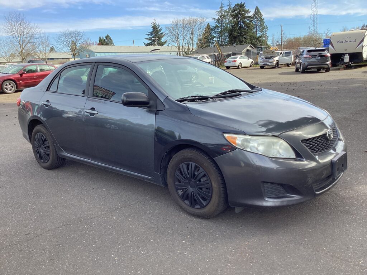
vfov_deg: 45.4
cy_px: 138
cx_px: 184
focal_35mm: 31
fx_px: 329
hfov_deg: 58.4
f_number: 2.4
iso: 25
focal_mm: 3.3
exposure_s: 1/403
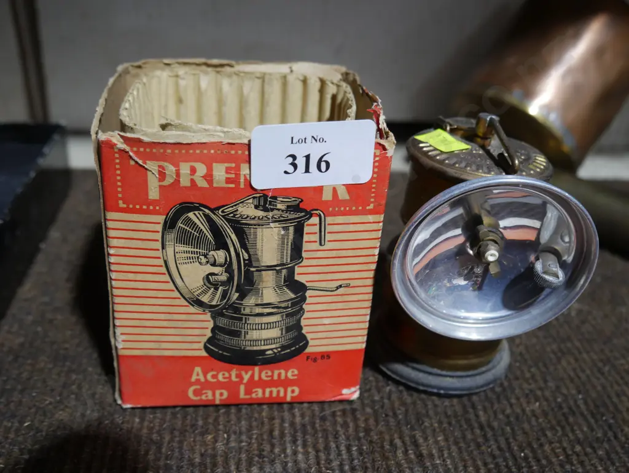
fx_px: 691
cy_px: 236
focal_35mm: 38
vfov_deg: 37.8
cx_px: 314
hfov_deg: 49.0
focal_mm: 19
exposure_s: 1/60
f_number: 4.1
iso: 500
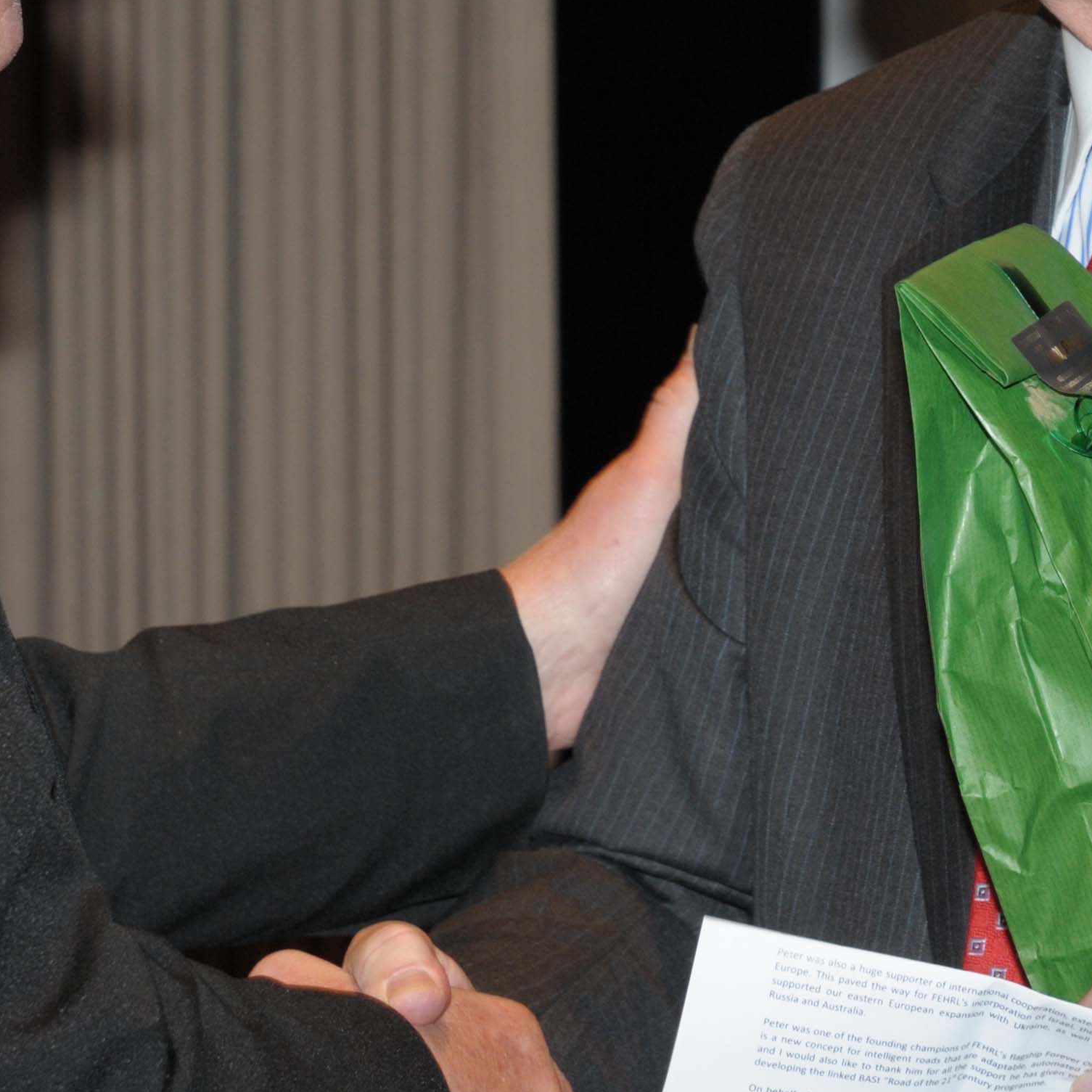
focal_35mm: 254
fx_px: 9065
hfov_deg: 6.9
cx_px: 626
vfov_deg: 6.9
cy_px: 124
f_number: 5.6
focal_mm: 70
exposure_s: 1/60
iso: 400
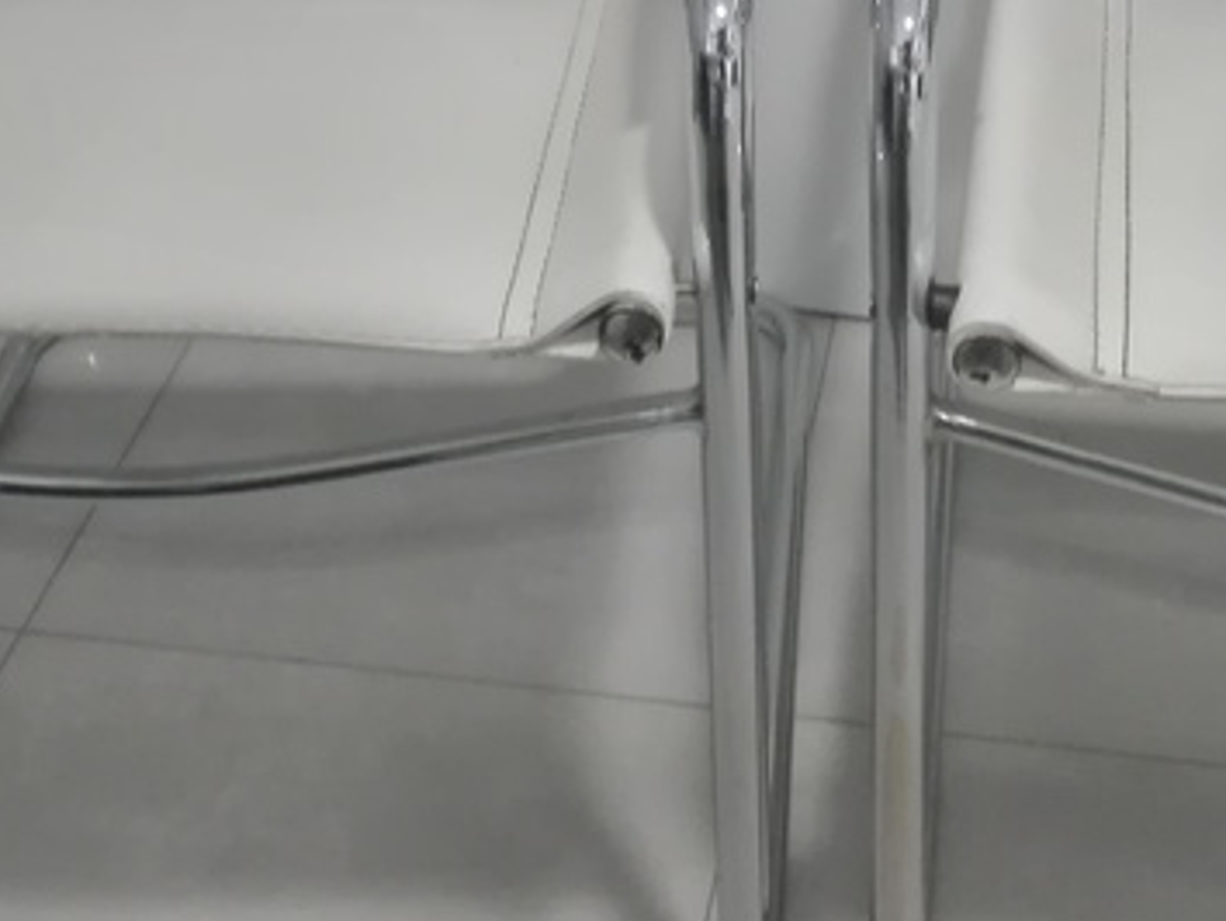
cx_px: 741
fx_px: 2162
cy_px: -14
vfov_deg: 23.0
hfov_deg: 31.6
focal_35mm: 61
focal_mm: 3.79
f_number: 2
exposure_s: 1/30
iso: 1110
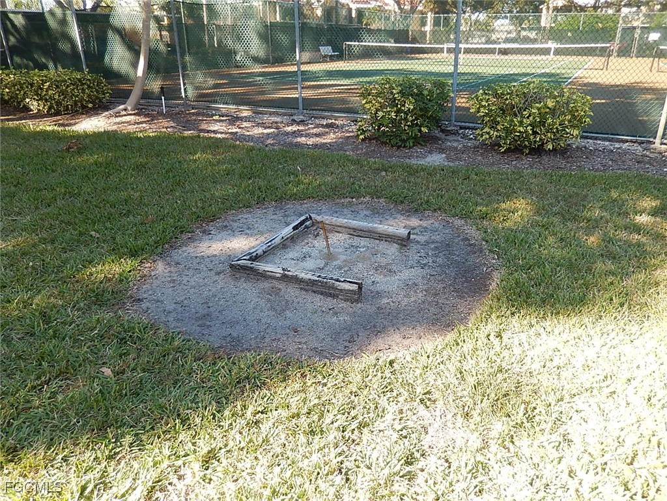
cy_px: 250
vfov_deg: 54.9
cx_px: 334
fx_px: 482
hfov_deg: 69.4
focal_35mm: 25
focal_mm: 4.5
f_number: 3.4
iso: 125
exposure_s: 1/160
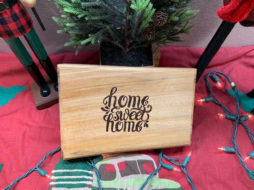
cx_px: 127
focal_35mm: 26
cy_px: 95
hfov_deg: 67.3
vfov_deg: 53.1
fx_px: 191
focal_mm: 4.25
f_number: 1.8
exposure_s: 1/60
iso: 80
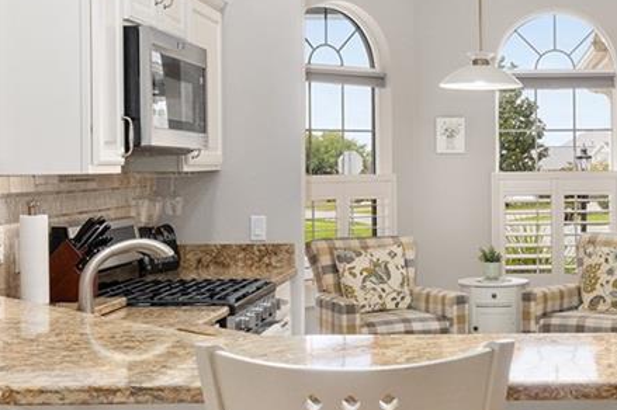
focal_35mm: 62
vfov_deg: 21.9
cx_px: 492
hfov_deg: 31.6
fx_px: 1062
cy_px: 168
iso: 500
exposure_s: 1/30
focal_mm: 17
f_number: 8
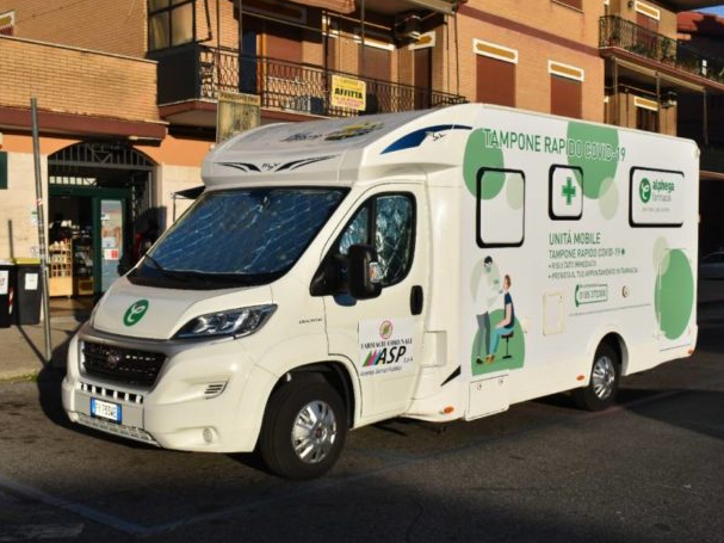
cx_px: 380
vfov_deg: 33.6
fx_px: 899
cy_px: 267
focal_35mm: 43
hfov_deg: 43.8
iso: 200
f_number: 13
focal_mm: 26
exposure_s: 1/640
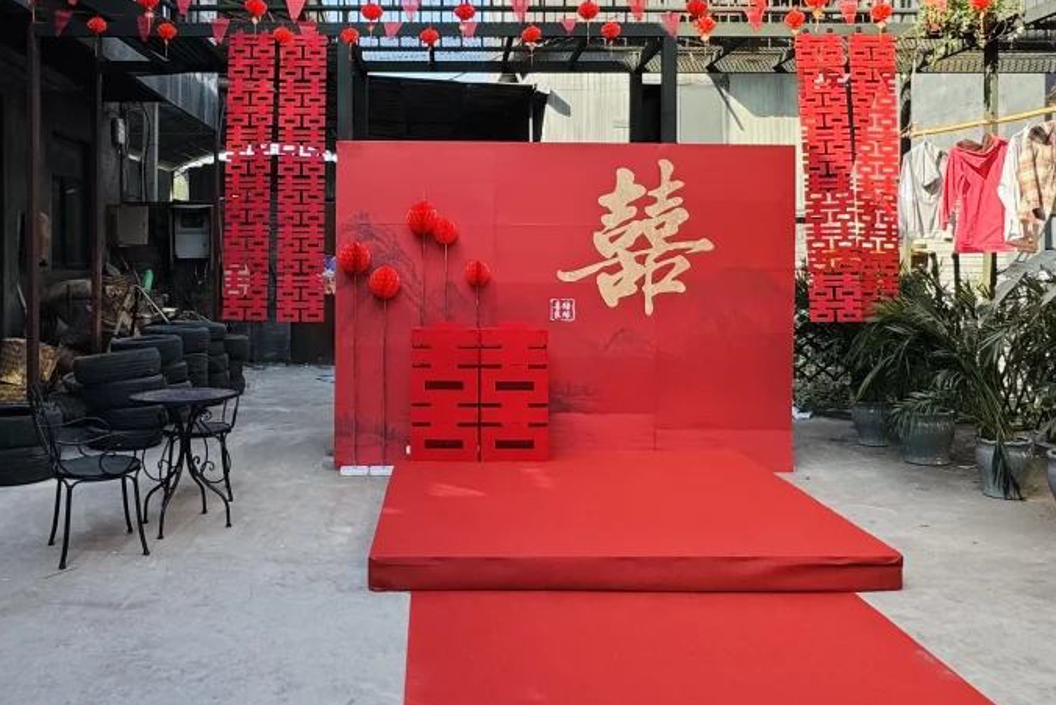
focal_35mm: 31
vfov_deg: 42.0
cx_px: 448
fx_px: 909
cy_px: 266
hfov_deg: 60.0
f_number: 2.2
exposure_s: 1/620
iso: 40
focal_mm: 2.22
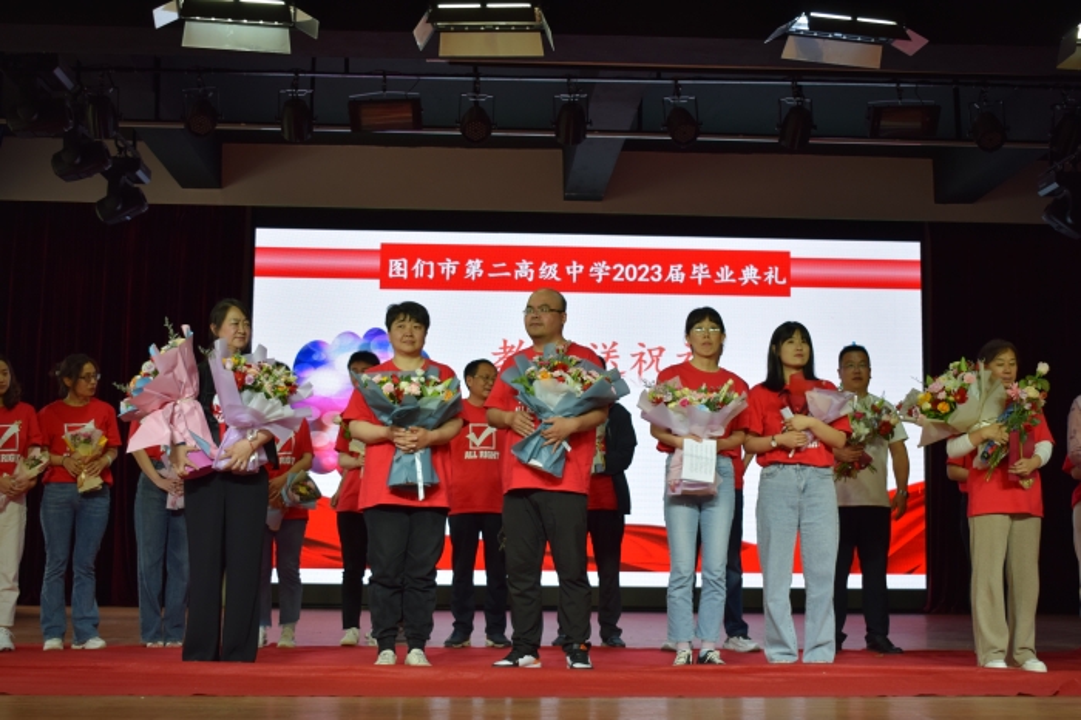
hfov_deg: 38.9
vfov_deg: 26.5
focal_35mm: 51
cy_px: 360
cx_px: 540
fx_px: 1531
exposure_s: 1/100
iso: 400
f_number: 5
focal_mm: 34
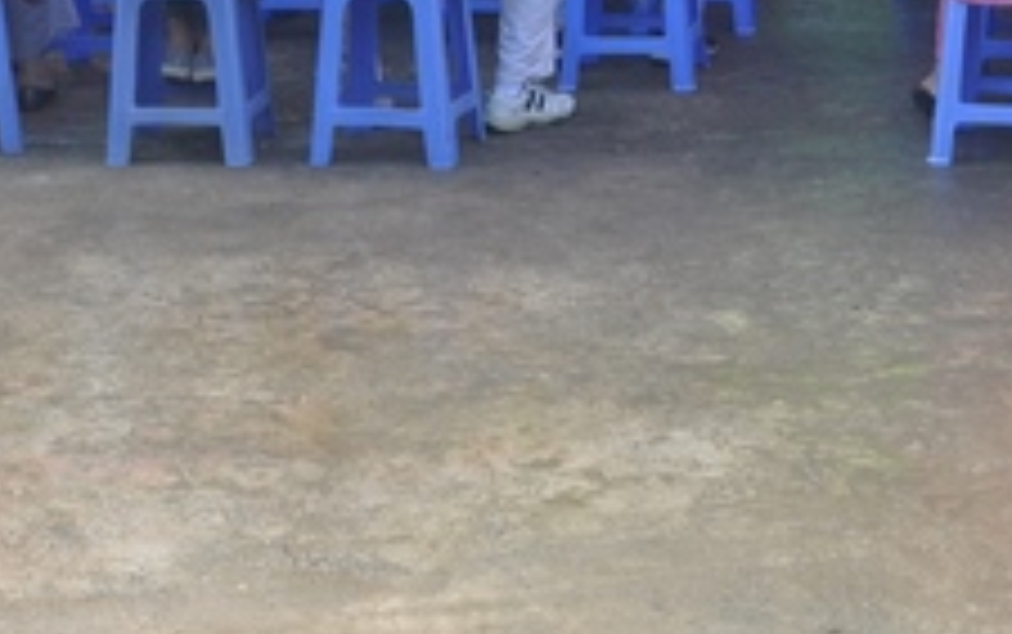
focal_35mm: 97
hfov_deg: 21.1
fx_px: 2677
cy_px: -229
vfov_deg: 13.0
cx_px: 814
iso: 400
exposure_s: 1/160
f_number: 6.3
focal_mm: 22
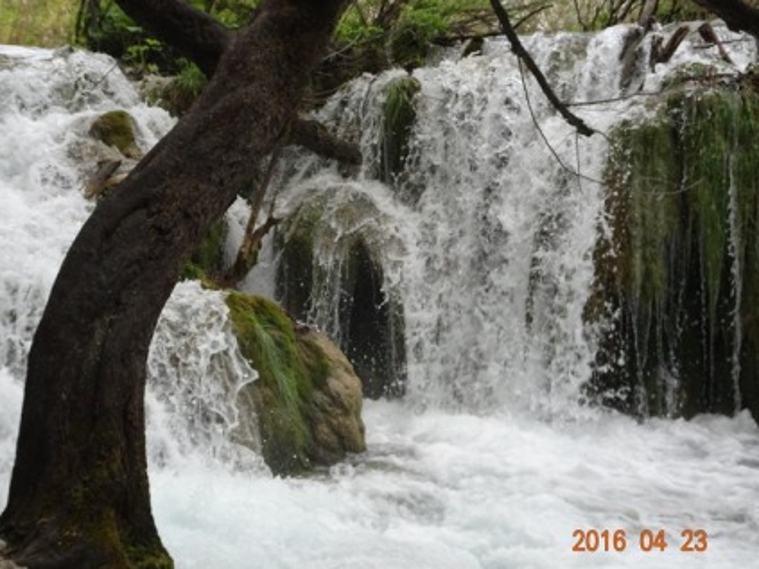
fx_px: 1140
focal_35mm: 52
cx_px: 318
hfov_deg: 36.7
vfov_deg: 28.0
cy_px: 265
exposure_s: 1/250
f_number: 4.5
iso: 200
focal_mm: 7.58
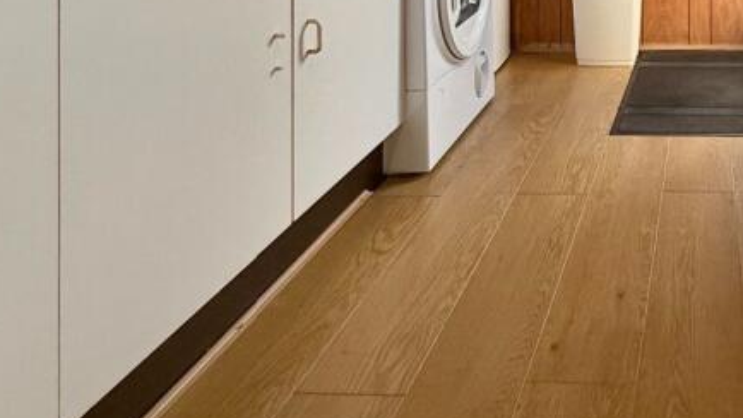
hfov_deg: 48.6
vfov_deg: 26.4
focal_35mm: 36
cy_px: -161
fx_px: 709
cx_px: 688
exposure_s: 1/169
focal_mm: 2.22
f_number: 2.2
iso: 64
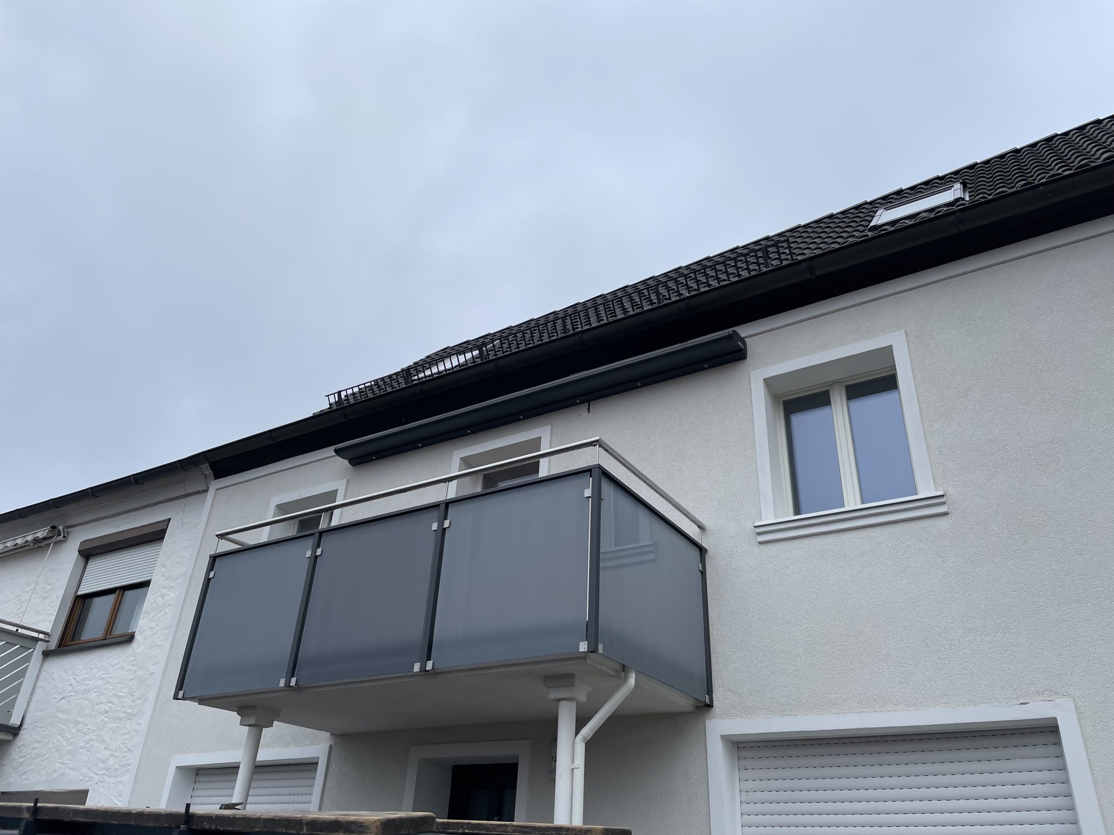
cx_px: 557
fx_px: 837
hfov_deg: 67.3
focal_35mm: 26
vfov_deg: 53.1
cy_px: 418
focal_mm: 4.2
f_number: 1.6
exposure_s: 1/1233
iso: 32
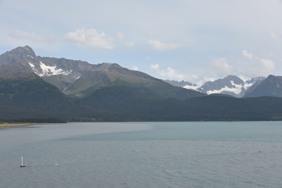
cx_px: 141
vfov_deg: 28.1
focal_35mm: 48
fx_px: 376
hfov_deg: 41.1
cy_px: 94
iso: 100
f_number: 9
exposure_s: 1/320
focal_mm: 48
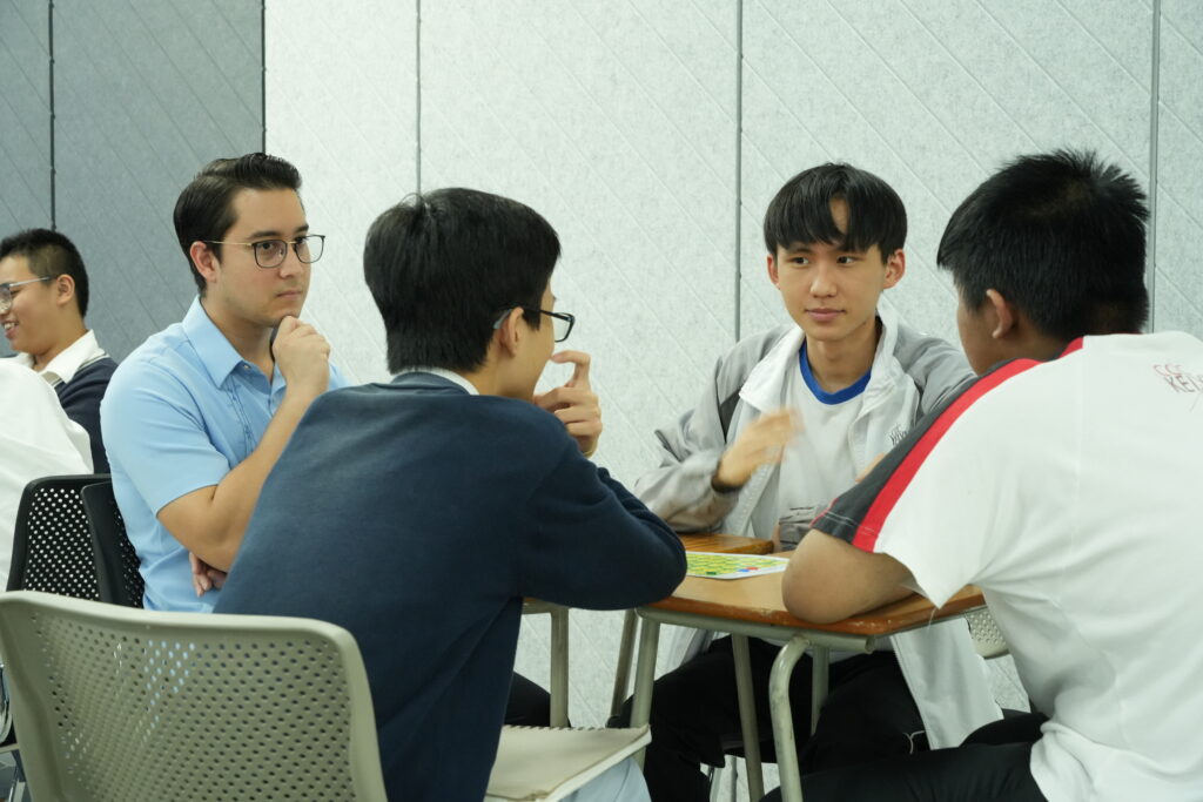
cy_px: 401
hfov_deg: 35.6
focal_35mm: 56
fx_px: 1871
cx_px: 602
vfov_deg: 24.2
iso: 5000
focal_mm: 56
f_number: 8
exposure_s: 1/60
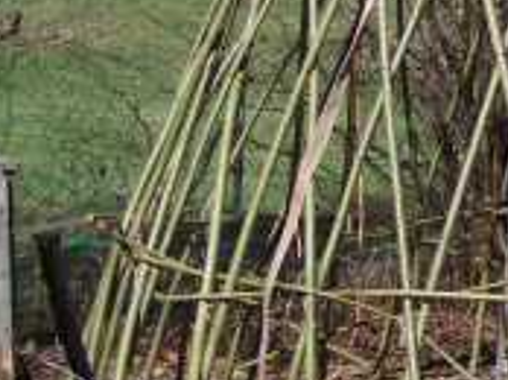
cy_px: -23
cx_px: 864
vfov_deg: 10.5
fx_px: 2052
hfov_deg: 13.0
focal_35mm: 140
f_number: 4
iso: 64
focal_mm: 6.3
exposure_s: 1/400
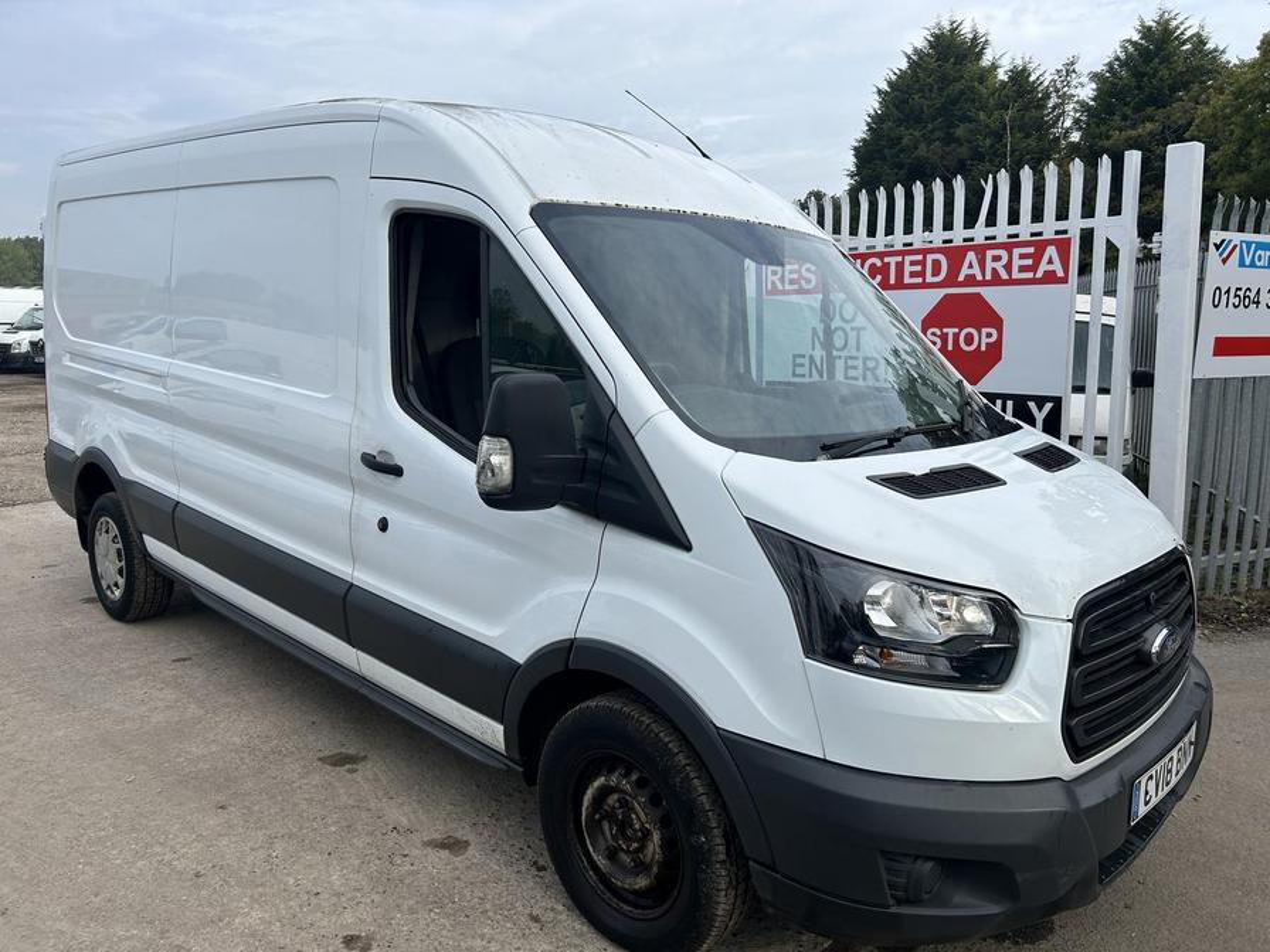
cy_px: 476
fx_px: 954
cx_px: 635
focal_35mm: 26
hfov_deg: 67.3
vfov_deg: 53.1
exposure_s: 1/2404
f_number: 1.5
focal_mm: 5.7
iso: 50
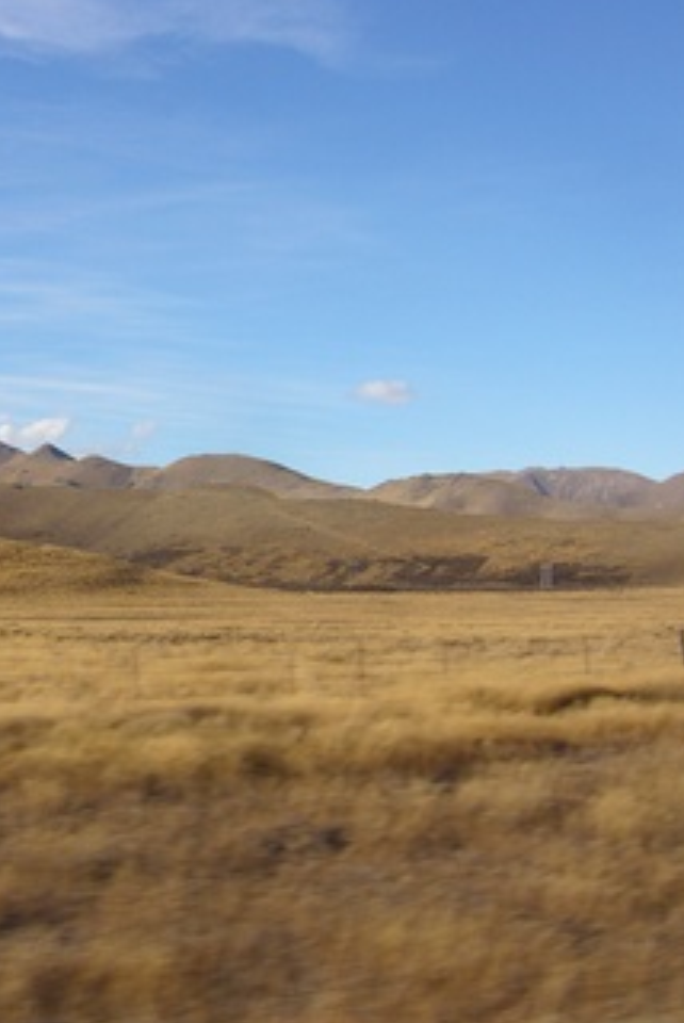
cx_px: 51
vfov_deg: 39.6
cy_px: 512
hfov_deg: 26.1
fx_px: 1422
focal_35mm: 50
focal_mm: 5.8
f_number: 5.6
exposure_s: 1/250
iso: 80
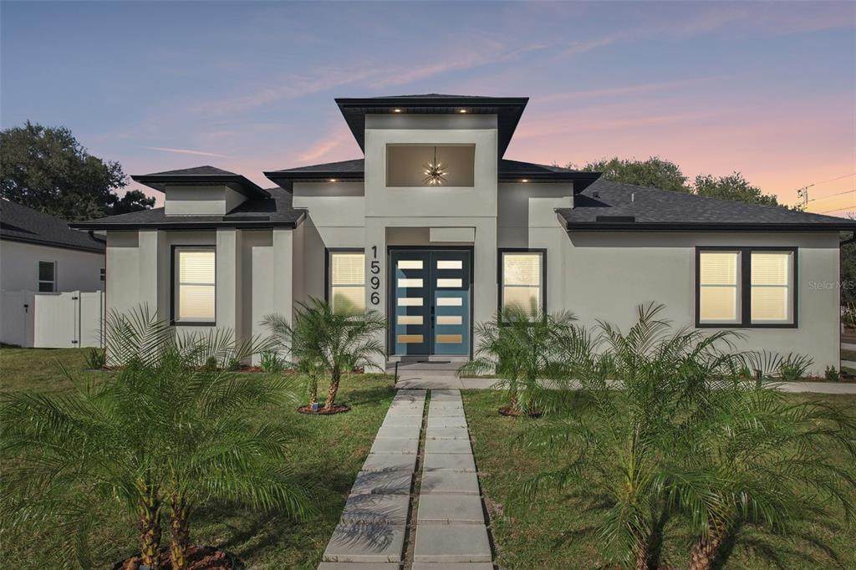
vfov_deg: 57.2
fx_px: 523
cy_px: 285
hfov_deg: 78.6
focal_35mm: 22
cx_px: 428
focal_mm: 8.38
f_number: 2.8
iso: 400
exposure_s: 1/2000
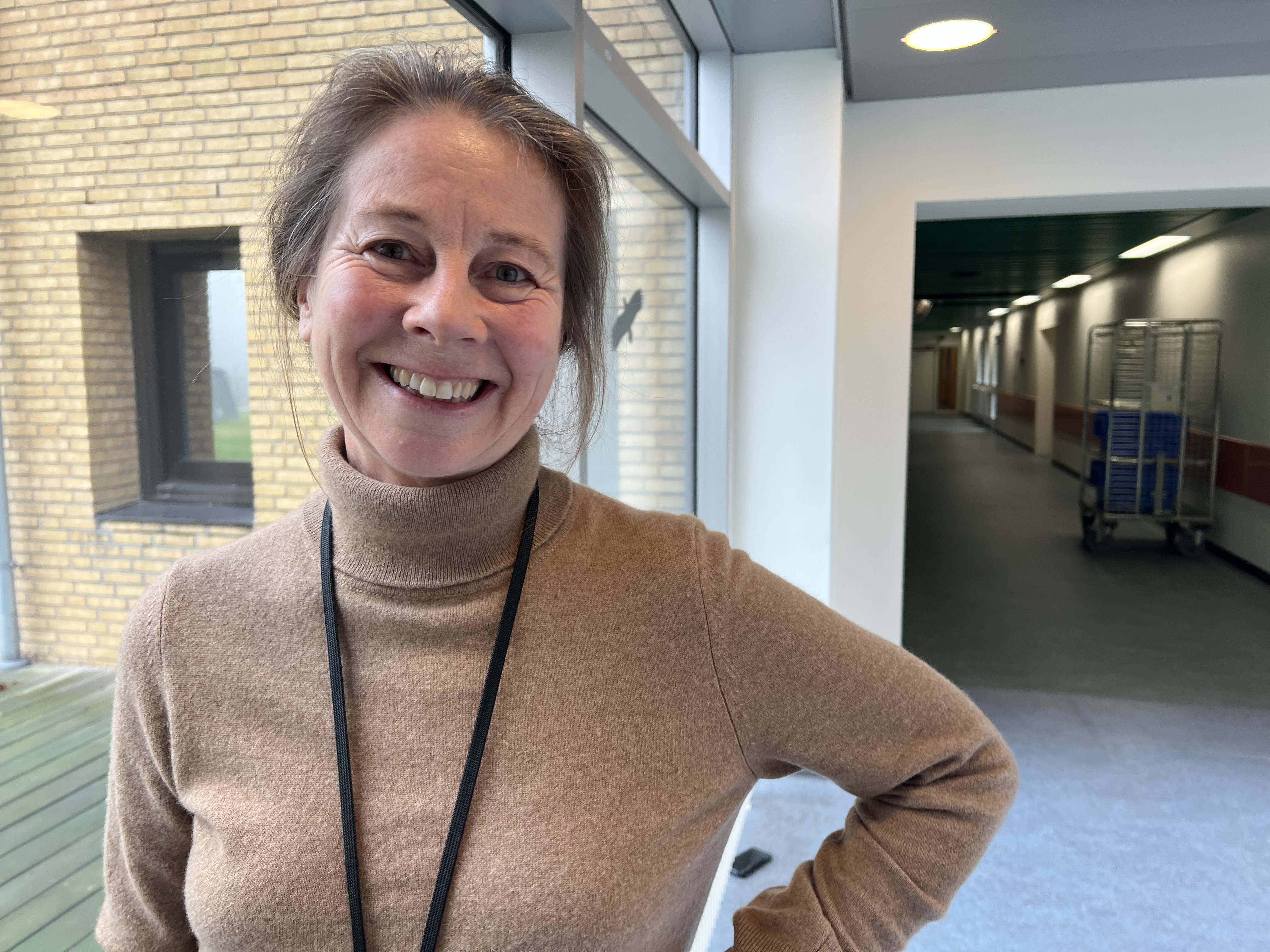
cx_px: 635
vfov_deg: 53.1
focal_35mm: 26
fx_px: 954
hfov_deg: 67.3
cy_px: 476
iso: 50
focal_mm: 5.7
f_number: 1.5
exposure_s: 1/100
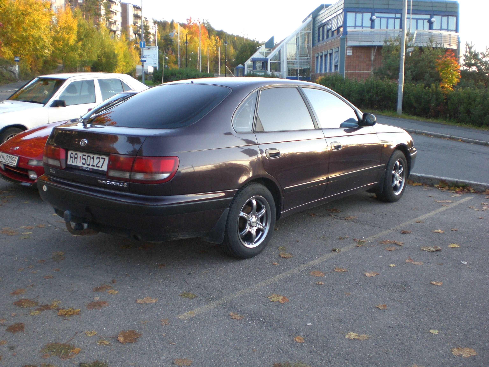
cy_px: 184
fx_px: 537
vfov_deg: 37.7
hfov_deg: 49.0
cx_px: 244
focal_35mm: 38
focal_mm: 6.3
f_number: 3.1
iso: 100
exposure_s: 1/100
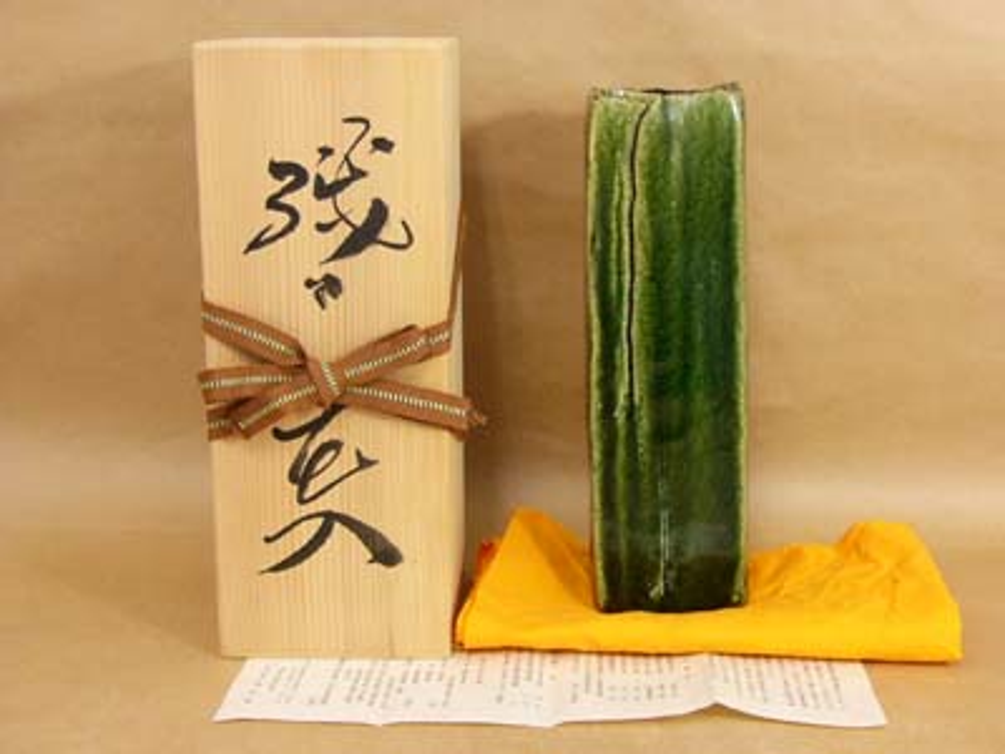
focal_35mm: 55
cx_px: 502
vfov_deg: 26.6
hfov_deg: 34.9
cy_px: 377
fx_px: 1597
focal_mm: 7.3
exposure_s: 1/30
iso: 200
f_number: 2.8
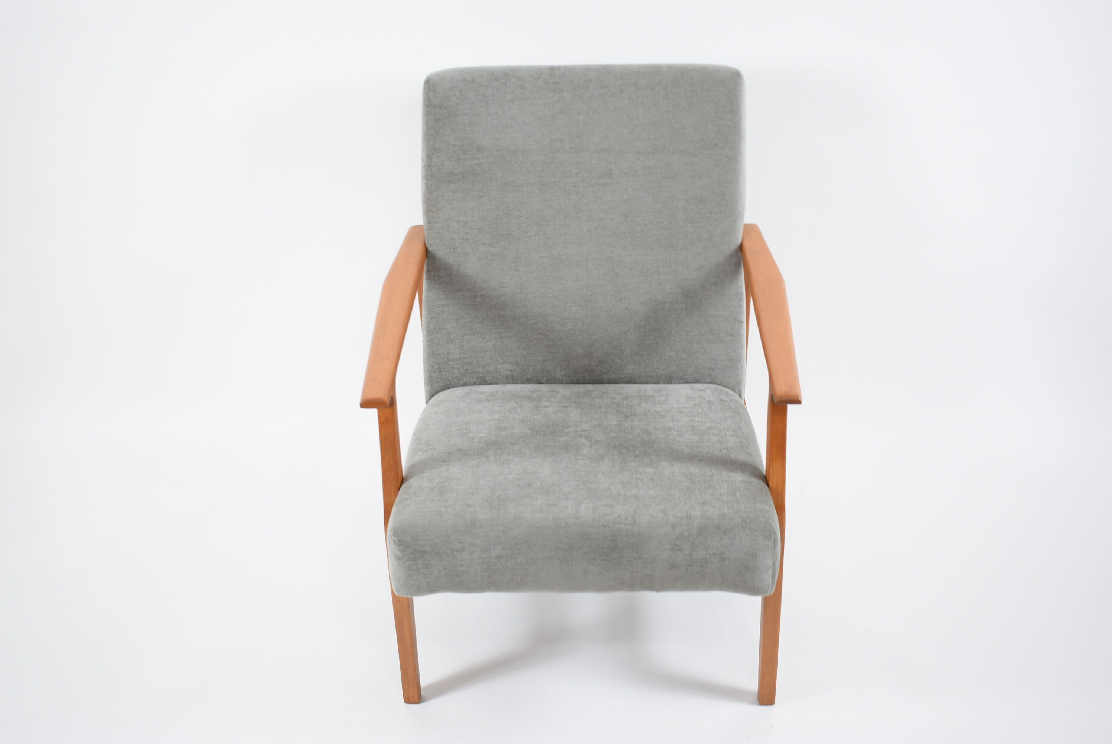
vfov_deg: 33.1
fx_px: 1252
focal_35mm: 40
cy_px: 372
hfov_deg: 47.9
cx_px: 556
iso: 100
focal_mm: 27
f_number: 4
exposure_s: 1/13
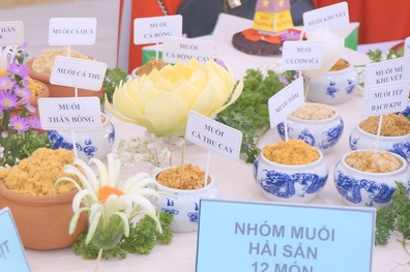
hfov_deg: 21.2
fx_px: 1081
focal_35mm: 95
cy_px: 141
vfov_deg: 14.4
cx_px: 84
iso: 500
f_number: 5.6
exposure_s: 1/60
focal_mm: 38
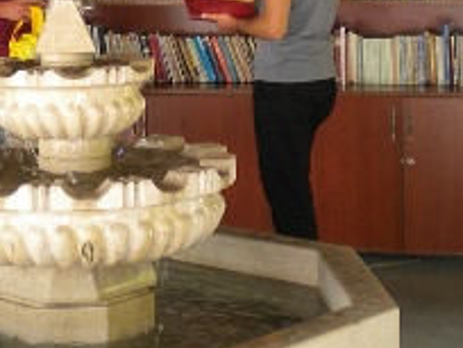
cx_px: 145
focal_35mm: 110
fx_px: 1471
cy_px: 43
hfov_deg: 17.8
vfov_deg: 13.4
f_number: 3.1
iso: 115
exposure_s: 1/52.6
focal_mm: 6.3
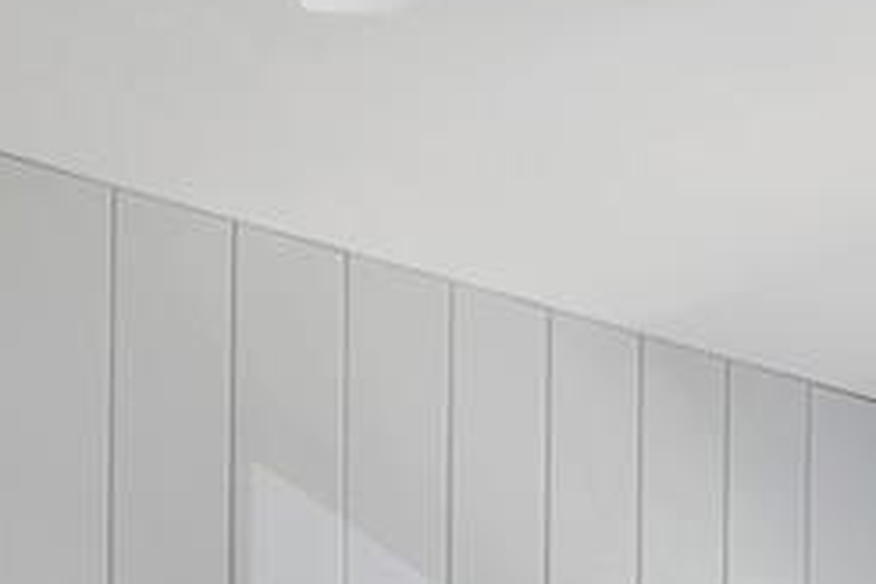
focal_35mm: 91
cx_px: 1047
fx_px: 2214
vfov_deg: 13.3
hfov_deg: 20.9
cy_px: 1109
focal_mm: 14
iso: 50
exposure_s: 1/4
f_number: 8
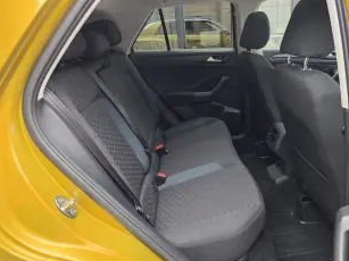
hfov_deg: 65.1
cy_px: 136
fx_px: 272
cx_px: 198
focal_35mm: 27
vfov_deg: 51.3
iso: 160
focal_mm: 6.25
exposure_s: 1/100
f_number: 1.7
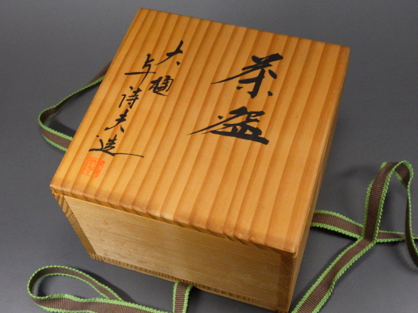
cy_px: 156
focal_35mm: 51
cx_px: 209
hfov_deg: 37.5
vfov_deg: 28.6
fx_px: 616
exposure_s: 1/60
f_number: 4.4
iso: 250
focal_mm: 9.1
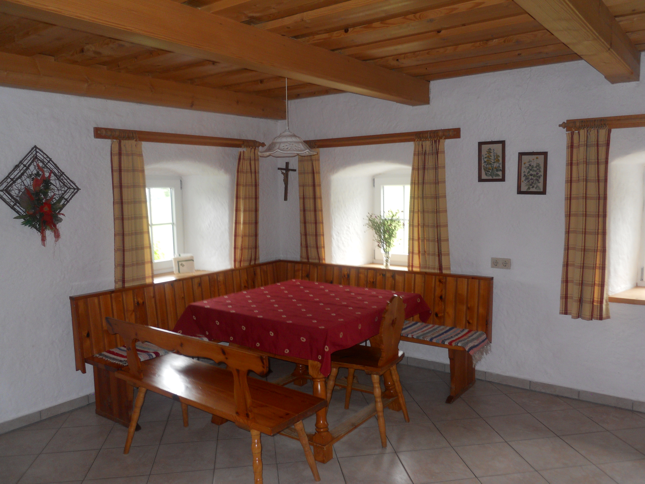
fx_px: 522
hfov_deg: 63.4
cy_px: 242
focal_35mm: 28
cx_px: 322
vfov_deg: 49.7
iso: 125
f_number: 2.7
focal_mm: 5
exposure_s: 1/25
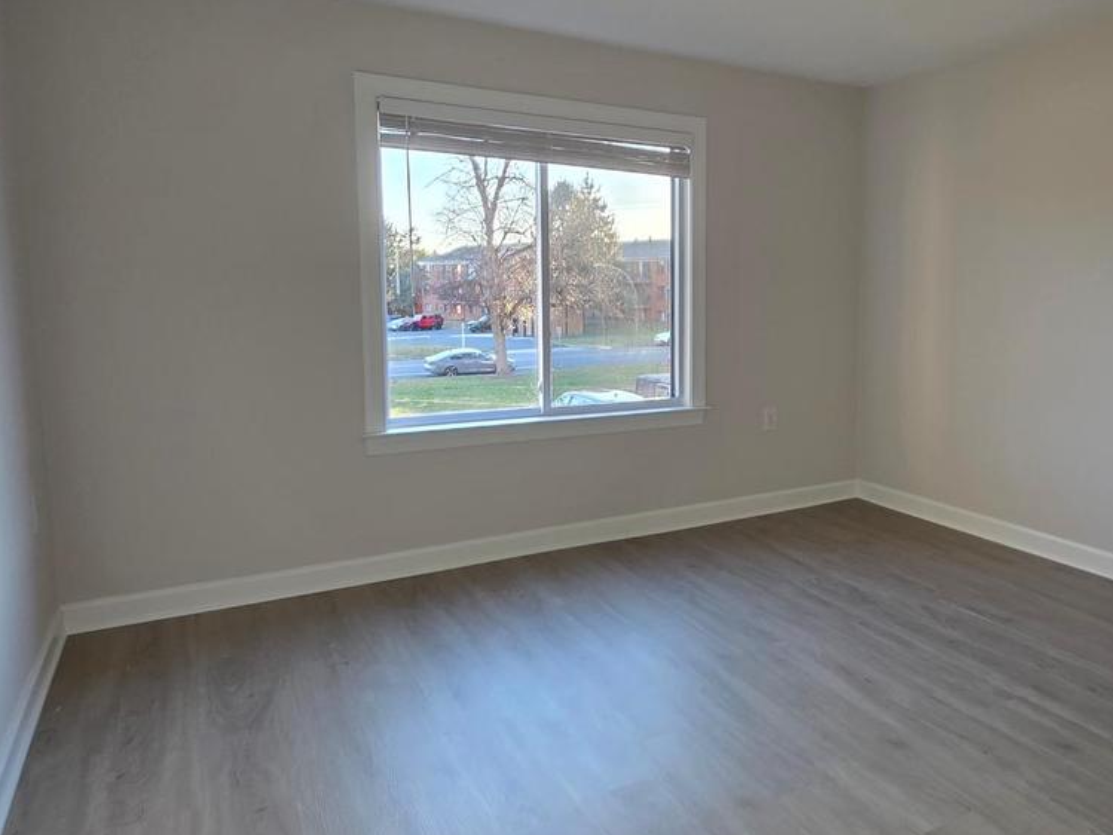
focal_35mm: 25
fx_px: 804
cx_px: 743
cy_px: 370
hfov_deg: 67.5
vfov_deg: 54.8
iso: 125
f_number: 1.9
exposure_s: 1/120
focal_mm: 2.2
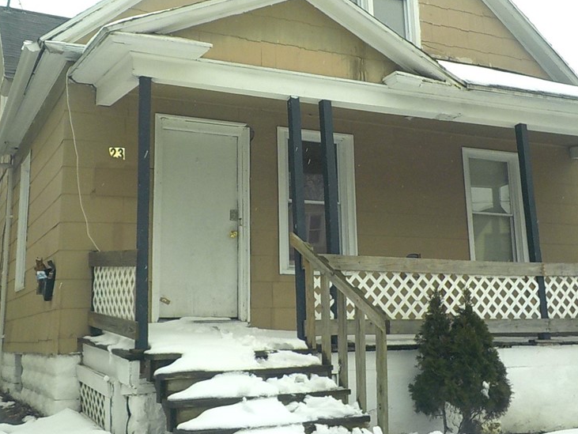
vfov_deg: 34.2
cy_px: 162
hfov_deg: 44.8
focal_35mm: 42
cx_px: 286
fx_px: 702
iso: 125
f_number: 3.3
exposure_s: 1/800
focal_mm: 4.1
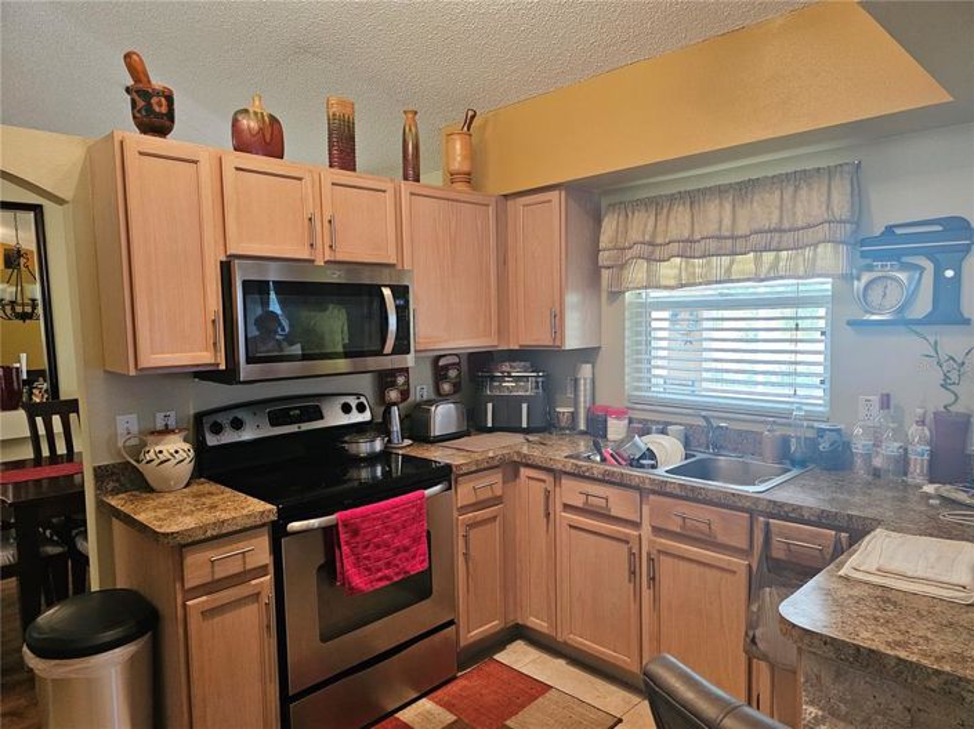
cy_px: 364
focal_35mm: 23
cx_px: 487
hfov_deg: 74.0
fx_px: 647
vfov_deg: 58.8
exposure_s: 1/120
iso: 800
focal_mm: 6.3
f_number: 1.7
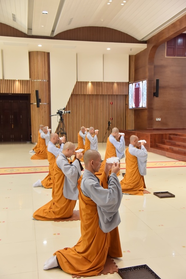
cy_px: 140
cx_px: 93
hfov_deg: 33.4
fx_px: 310
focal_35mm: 40
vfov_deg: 48.4
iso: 1250
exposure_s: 1/125
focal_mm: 40
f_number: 4.5
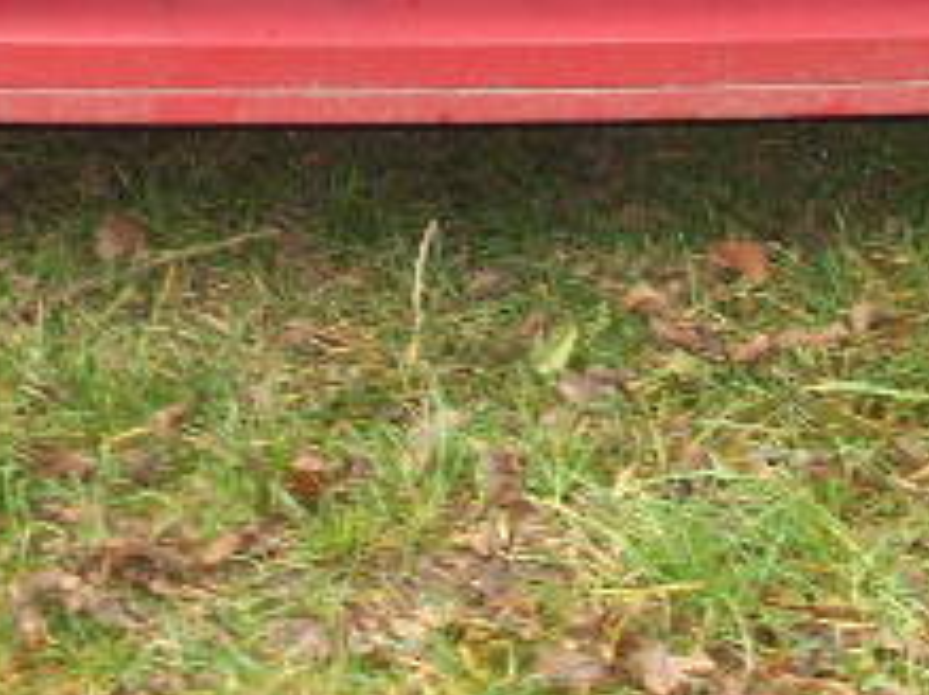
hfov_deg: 18.2
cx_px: 556
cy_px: -38
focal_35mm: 108
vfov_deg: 13.5
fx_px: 2897
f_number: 2.8
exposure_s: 1/30
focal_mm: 6.2
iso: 64
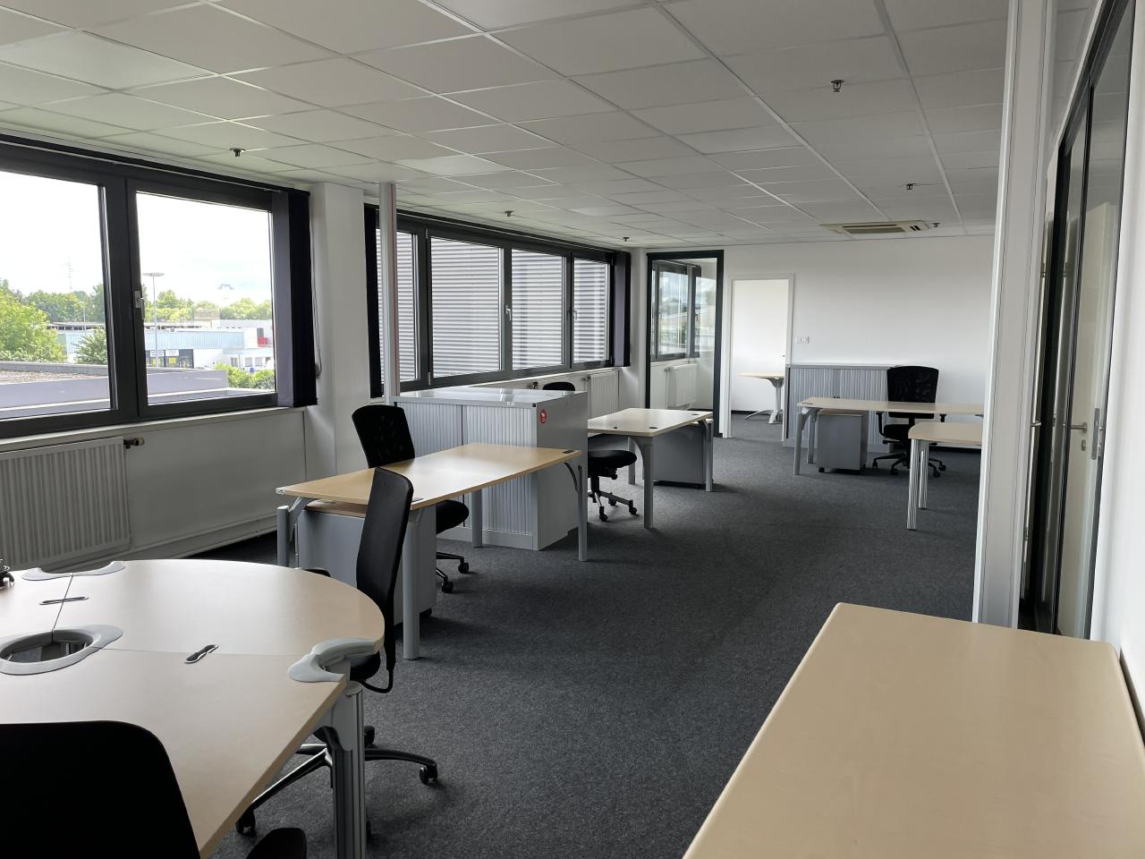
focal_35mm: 26
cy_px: 430
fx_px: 860
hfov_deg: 67.3
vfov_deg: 53.1
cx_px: 572
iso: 64
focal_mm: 4.2
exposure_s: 1/121
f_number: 1.6
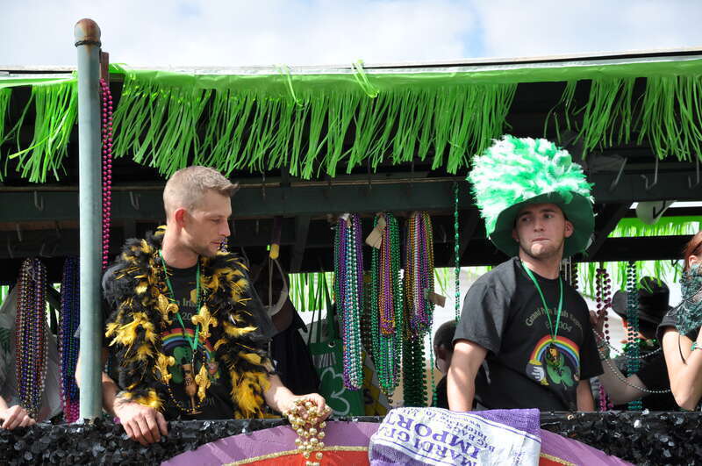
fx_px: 2191
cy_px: 233
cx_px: 351
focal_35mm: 112
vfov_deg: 12.1
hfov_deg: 18.2
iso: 220
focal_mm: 75
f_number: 5.6
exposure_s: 1/500
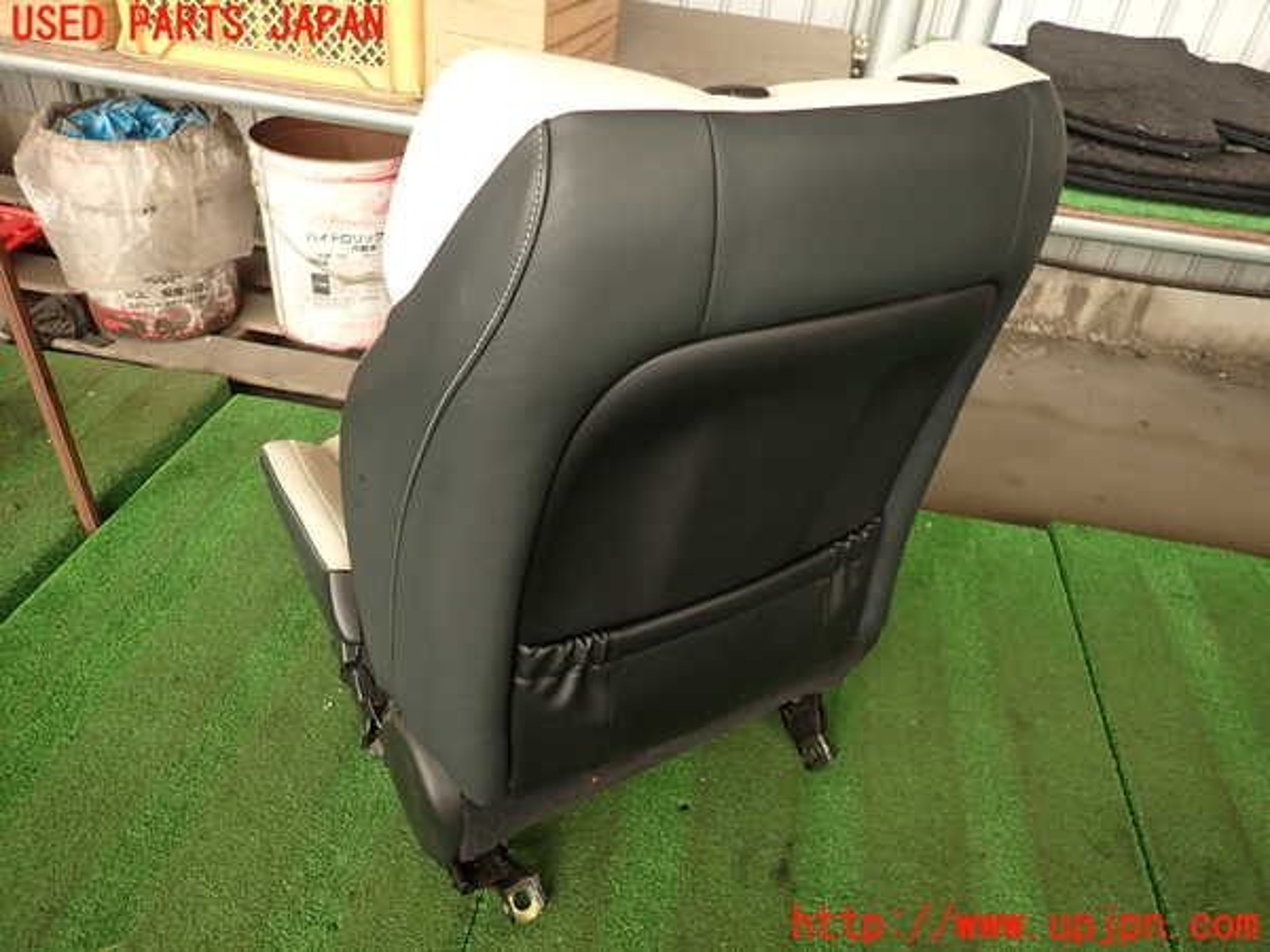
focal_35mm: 25
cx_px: 635
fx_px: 917
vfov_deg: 54.9
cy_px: 476
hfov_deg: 69.4
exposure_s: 1/60
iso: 100
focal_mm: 4.5
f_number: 2
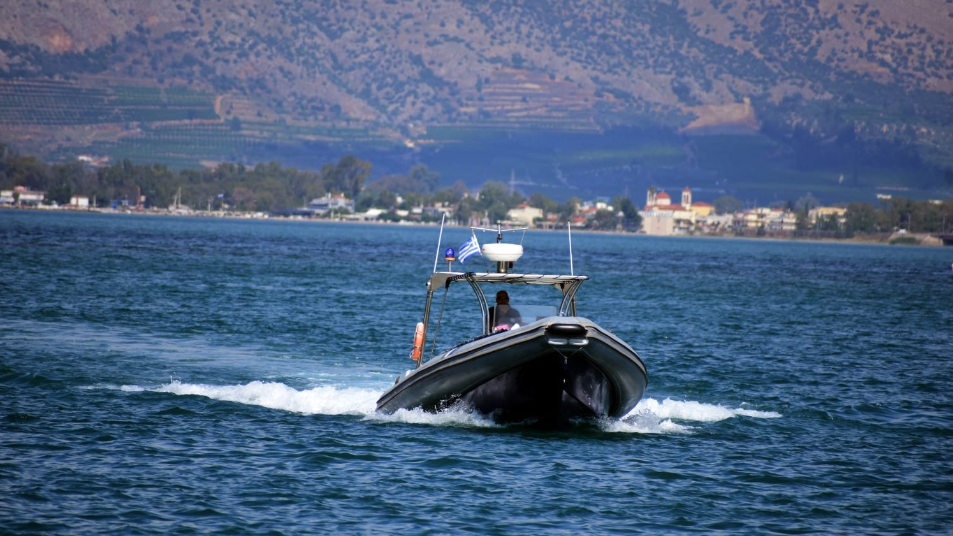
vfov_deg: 2.6
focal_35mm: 473
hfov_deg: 4.6
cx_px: 476
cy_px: 273
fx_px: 11953
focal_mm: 300
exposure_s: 1/2000
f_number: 6.3
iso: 500
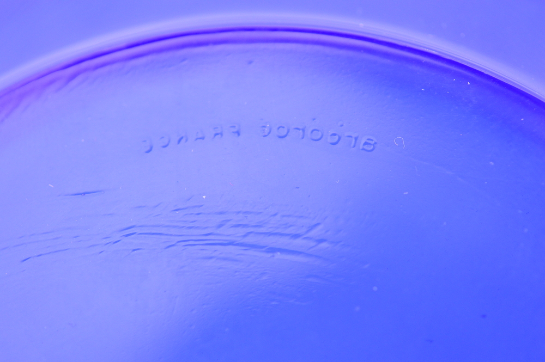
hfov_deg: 22.6
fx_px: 1361
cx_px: 272
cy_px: 181
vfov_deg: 15.2
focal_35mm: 90
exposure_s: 1/125
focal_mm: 60
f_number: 3.2
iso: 900
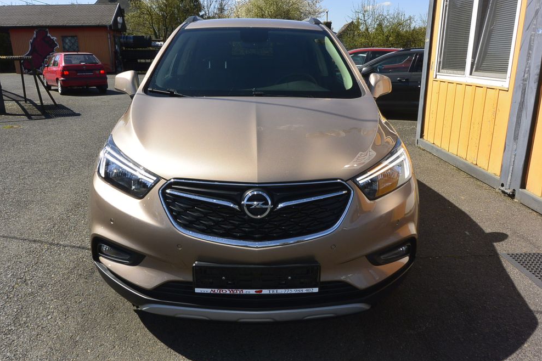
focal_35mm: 28
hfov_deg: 65.5
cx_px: 262
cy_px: 177
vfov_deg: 46.4
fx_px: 421
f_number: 10
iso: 160
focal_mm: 10
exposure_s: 1/250
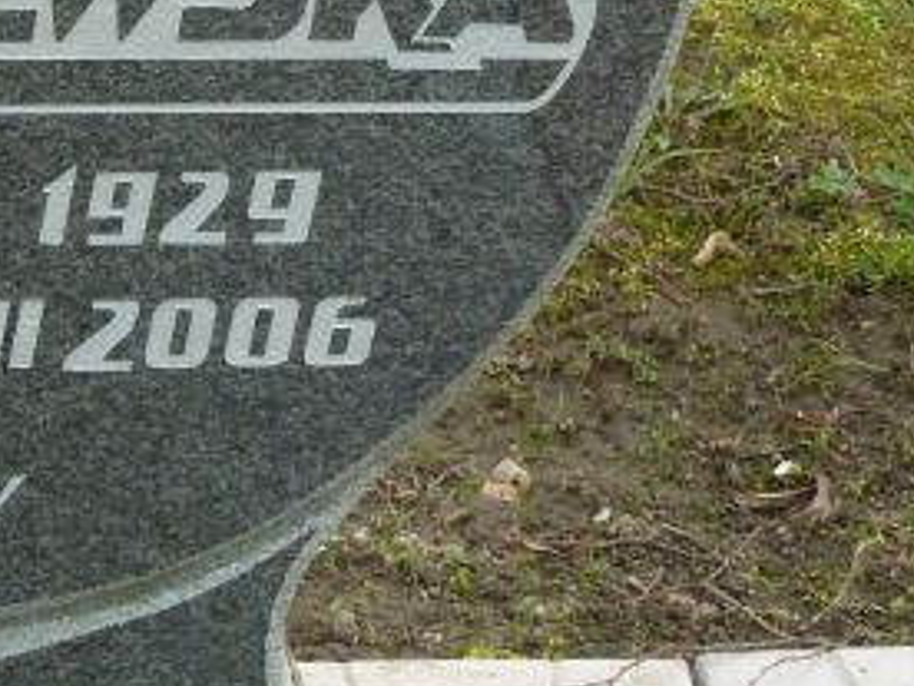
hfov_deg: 10.8
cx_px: -83
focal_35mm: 181
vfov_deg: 8.1
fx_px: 4779
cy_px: -66
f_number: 4.2
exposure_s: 1/320
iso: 320
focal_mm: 12.8
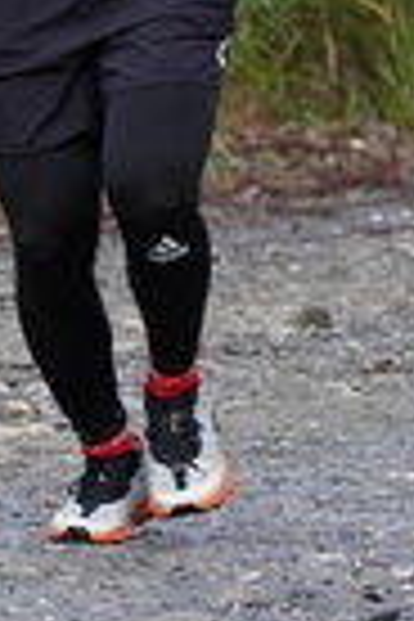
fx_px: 10020
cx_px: -187
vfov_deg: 3.5
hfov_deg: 2.4
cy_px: 52
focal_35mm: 581
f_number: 2.8
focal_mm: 67
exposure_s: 1/500
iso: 800
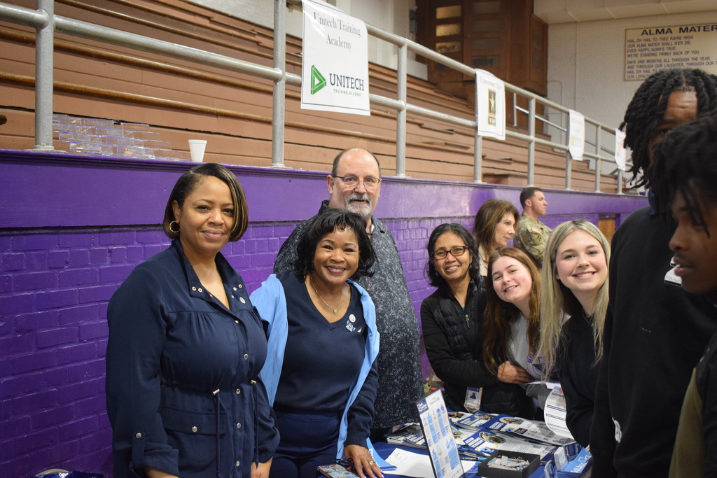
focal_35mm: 44
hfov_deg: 45.0
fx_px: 866
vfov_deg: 30.9
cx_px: 358
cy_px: 239
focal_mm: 29
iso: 2200
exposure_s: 1/60
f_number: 4.2
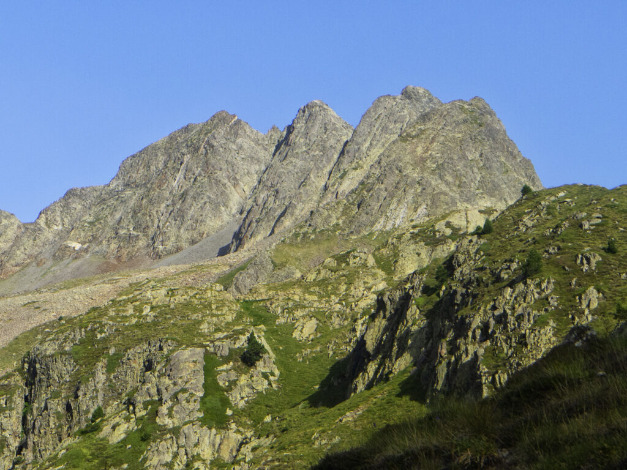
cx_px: 314
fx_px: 2174
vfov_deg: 12.3
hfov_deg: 16.4
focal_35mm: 120
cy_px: 235
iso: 80
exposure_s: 1/500
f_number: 4
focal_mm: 19.2
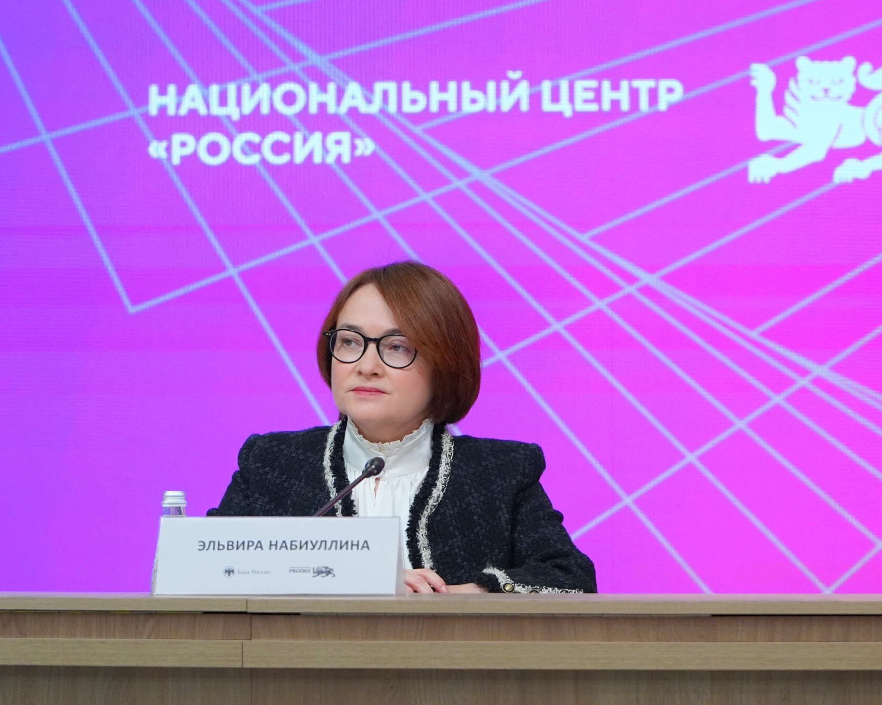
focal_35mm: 179
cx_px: 524
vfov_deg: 8.7
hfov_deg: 10.8
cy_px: 351
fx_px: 4661
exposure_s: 1/200
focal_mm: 105
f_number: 4
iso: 1000
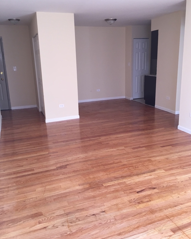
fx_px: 219
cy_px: 114
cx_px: 98
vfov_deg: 57.2
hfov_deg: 47.1
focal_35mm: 31
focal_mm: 4.15
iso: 80
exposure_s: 1/30
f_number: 2.2
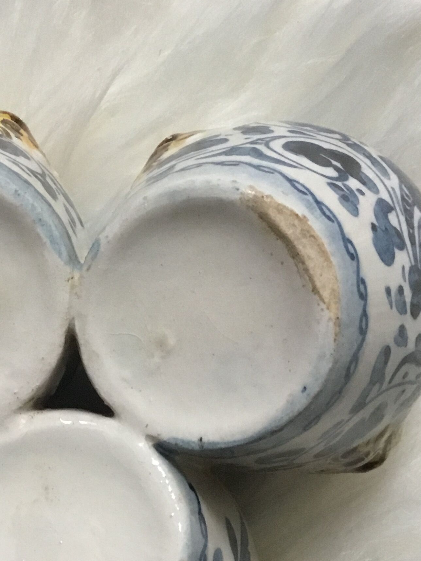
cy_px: 395
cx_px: 112
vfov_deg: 32.3
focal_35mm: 59
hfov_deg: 24.6
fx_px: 957
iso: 200
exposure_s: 1/20
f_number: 2.4
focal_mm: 3.3
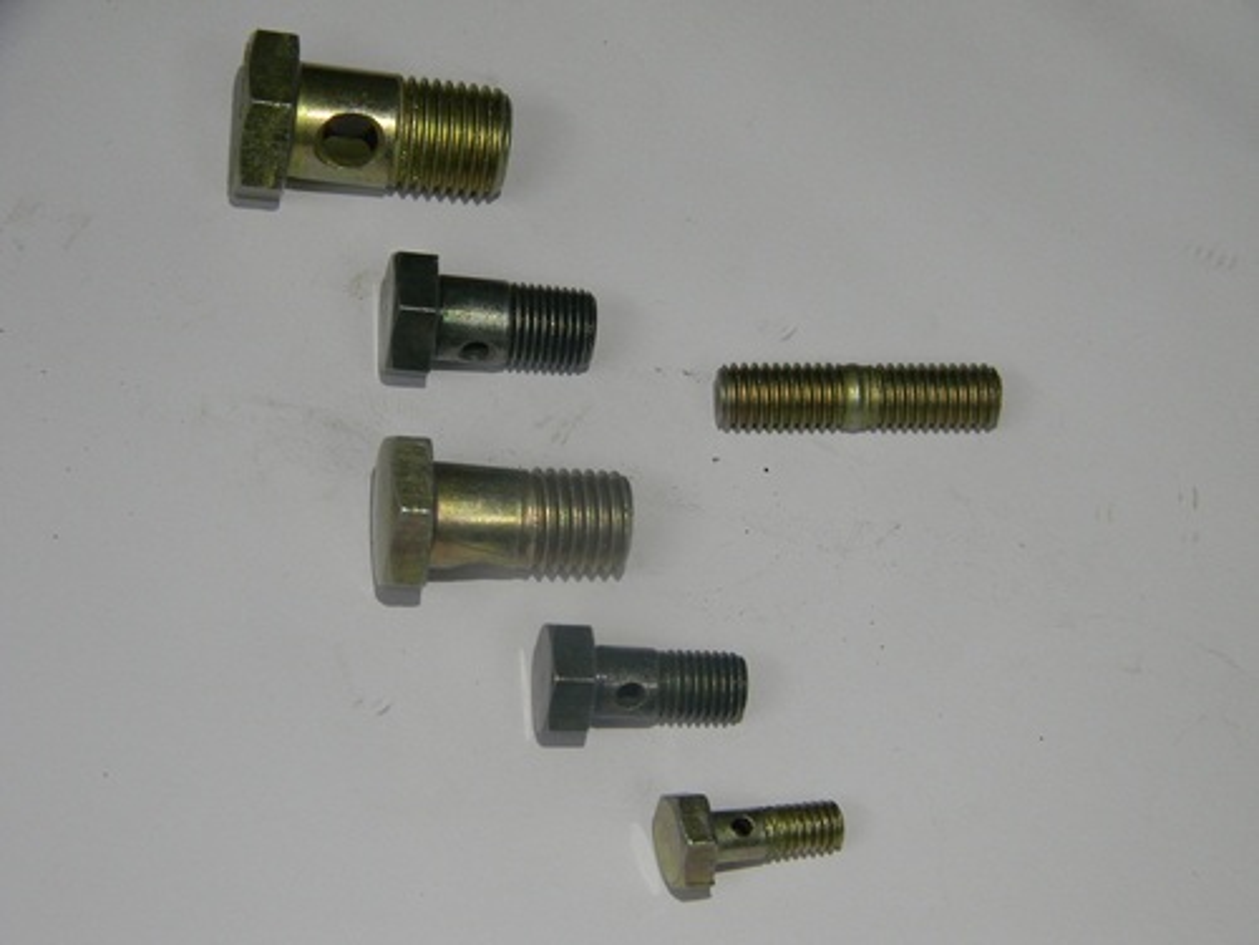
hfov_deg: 23.6
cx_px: 630
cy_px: 472
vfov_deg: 17.8
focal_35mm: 83
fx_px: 3019
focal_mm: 15.1
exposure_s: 1/30
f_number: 4.5
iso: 170
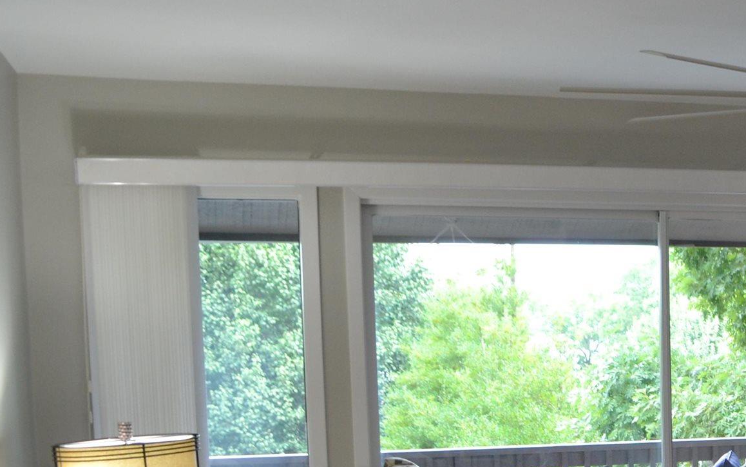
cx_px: 923
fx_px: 1484
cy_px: 490
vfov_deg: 17.4
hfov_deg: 25.1
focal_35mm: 73
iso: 400
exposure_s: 1/40
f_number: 3.5
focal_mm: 18
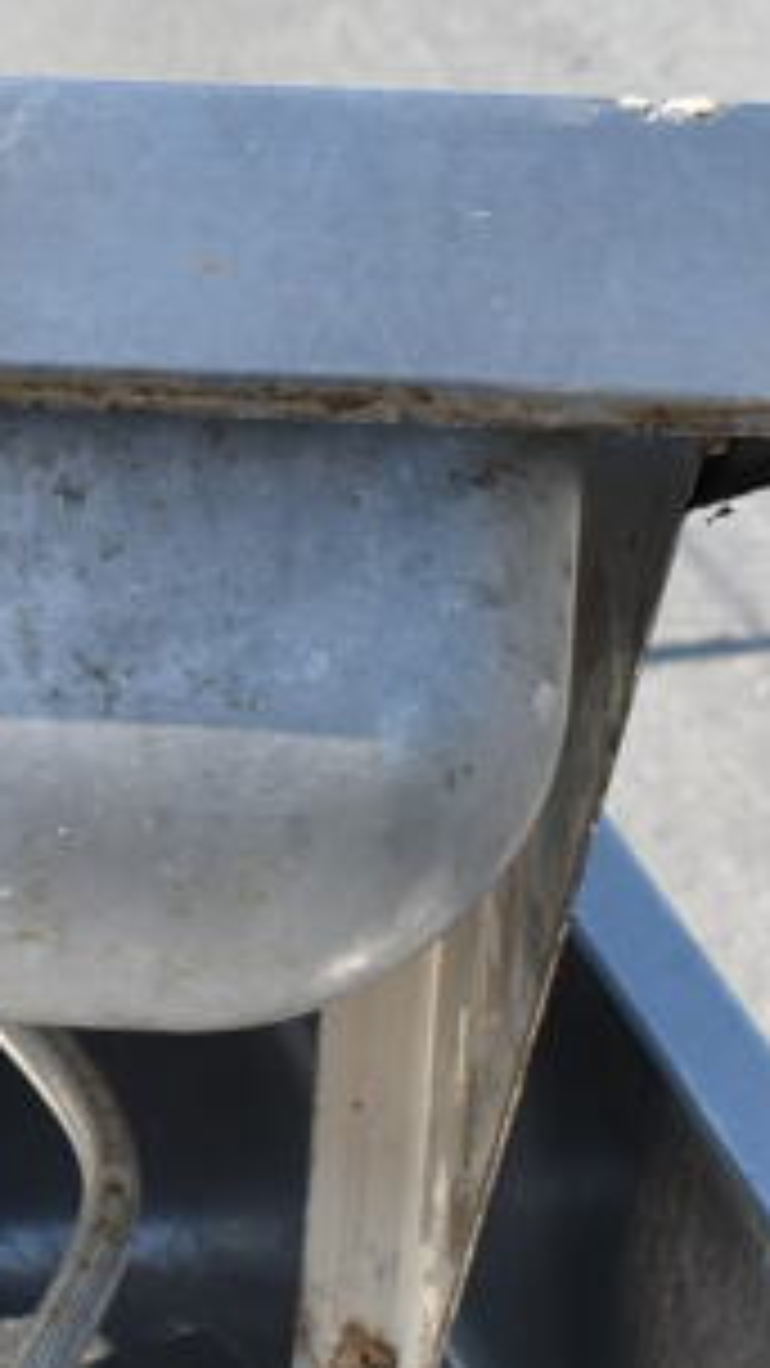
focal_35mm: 104
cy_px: 749
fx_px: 3775
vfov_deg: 20.5
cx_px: -549
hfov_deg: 11.0
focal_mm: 22
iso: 100
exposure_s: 1/200
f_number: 7.1
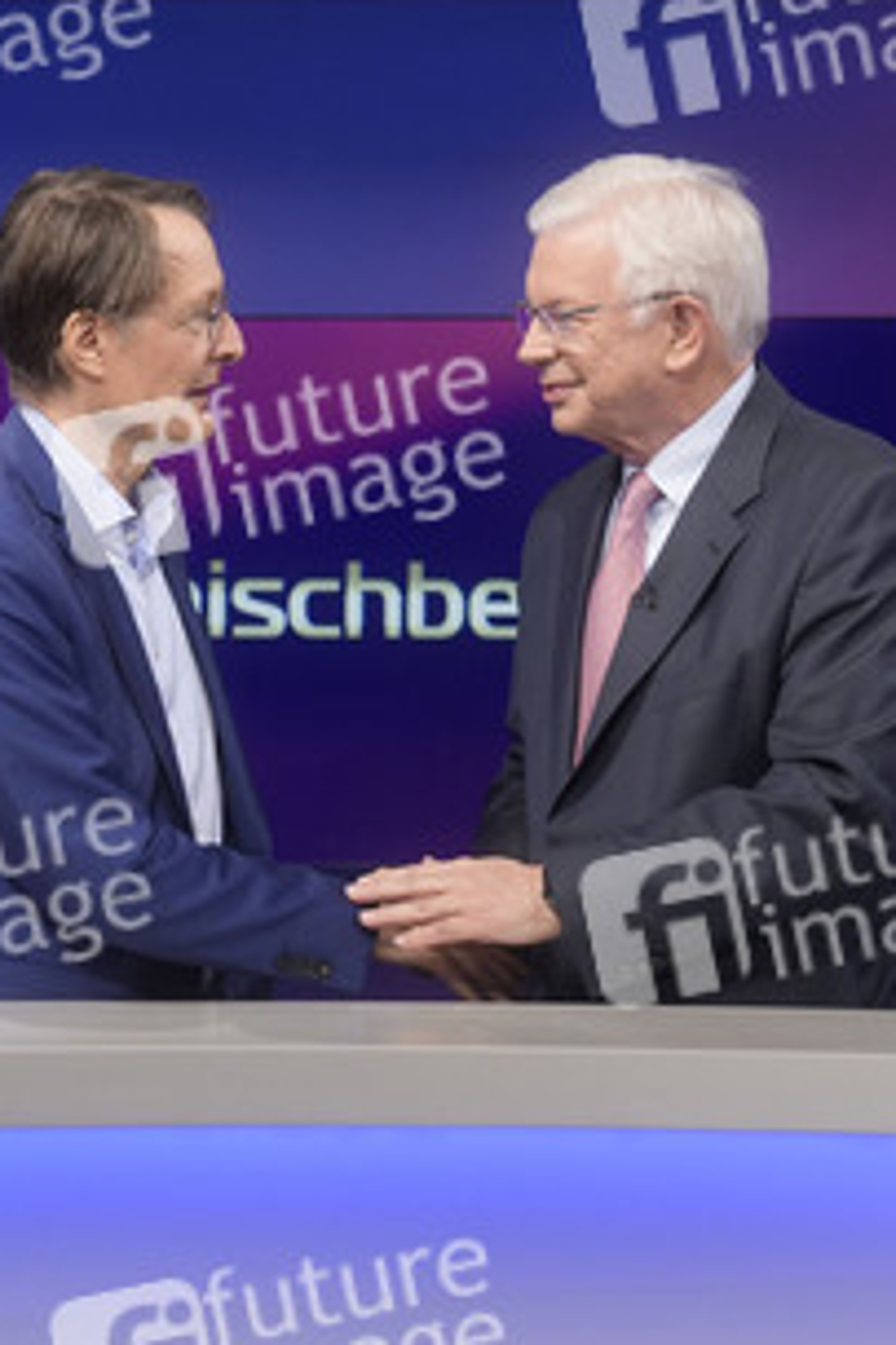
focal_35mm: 59
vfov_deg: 34.0
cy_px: 684
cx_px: 406
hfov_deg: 23.0
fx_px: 2205
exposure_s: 1/250
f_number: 2.2
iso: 640
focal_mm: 30
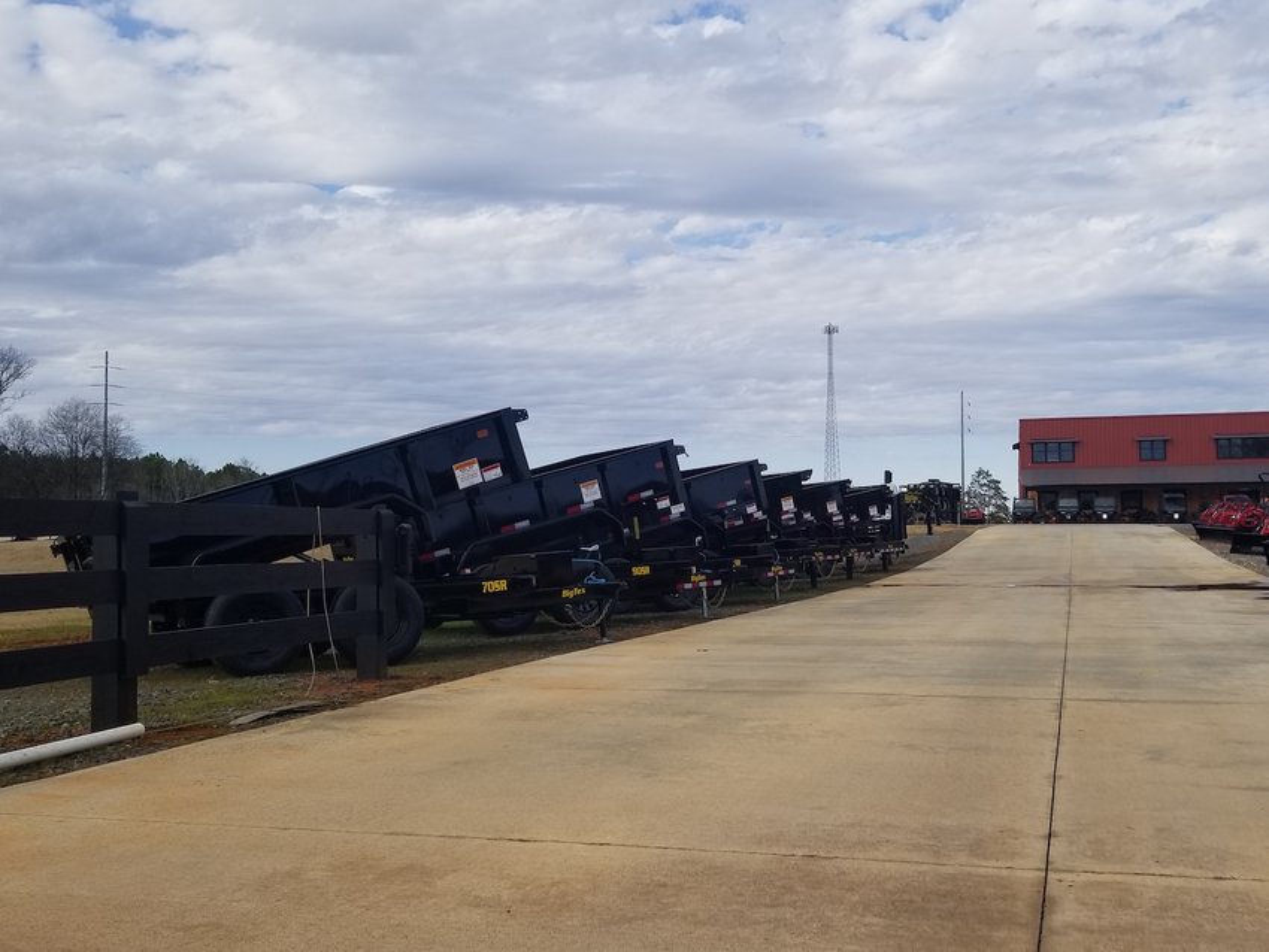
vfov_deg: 53.1
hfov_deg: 67.3
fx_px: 953
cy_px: 476
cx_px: 634
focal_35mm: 26
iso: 50
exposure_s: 1/2283
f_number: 1.7
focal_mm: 4.3
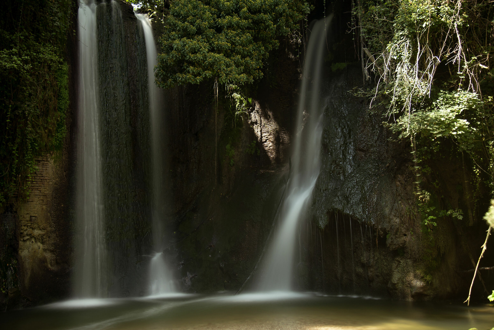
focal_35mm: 38
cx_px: 247
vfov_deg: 35.1
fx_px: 522
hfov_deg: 50.7
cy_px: 165
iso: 320
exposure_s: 13
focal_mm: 38
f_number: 4
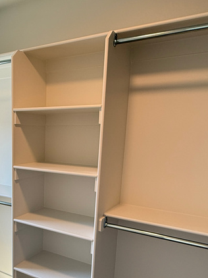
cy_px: 184
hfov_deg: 40.0
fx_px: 273
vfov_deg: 53.0
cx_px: 41
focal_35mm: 34
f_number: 2.2
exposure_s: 1/99
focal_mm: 2.22
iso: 80
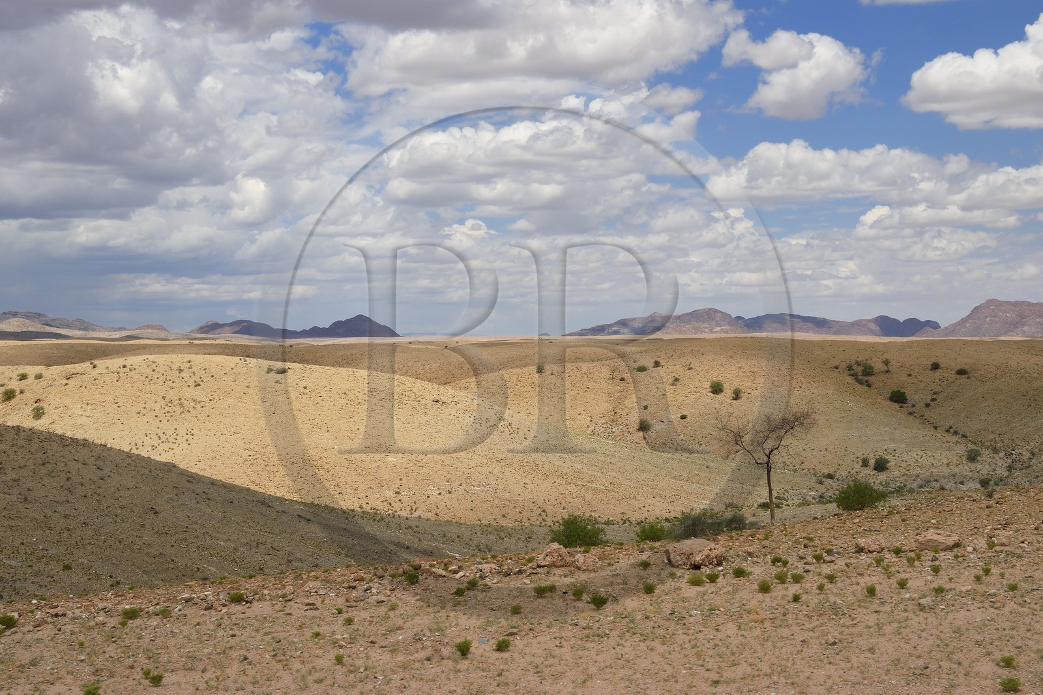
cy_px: 348
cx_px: 522
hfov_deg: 42.8
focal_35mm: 46
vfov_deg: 29.2
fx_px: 1332
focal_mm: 46
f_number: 8
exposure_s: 1/2500
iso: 400
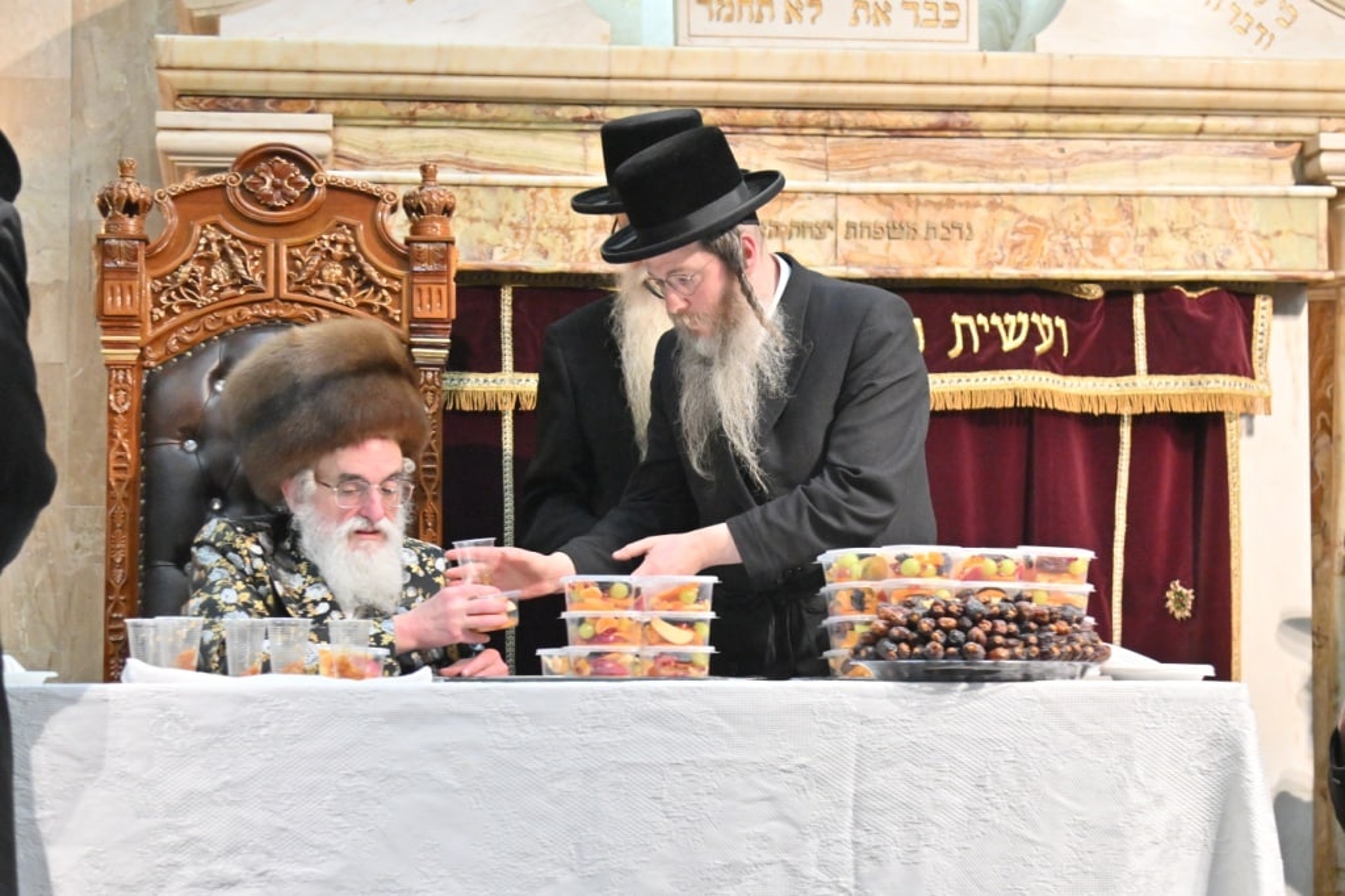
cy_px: 448
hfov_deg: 23.4
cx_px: 672
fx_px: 3249
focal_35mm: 87
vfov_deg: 15.7
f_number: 4
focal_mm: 58
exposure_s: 1/250
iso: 2000
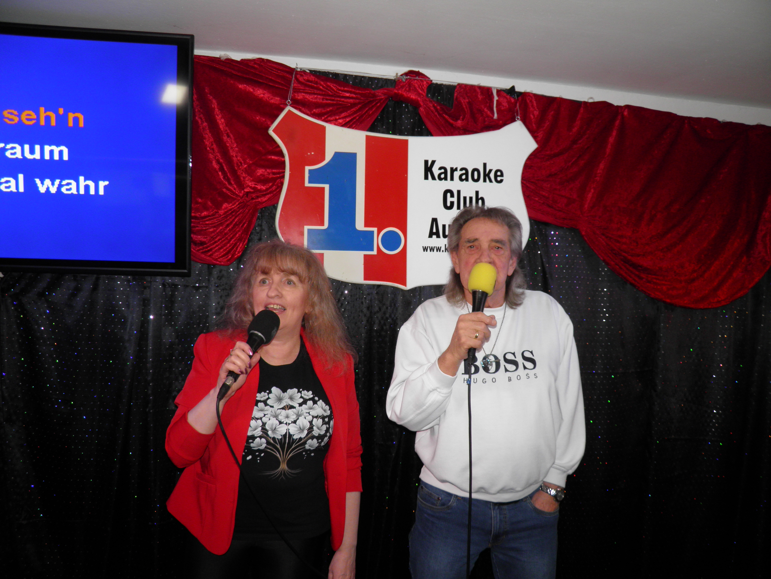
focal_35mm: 28
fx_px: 624
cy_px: 290
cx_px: 386
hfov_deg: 63.4
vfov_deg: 49.7
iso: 100
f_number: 2.8
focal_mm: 4.9
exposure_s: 1/30
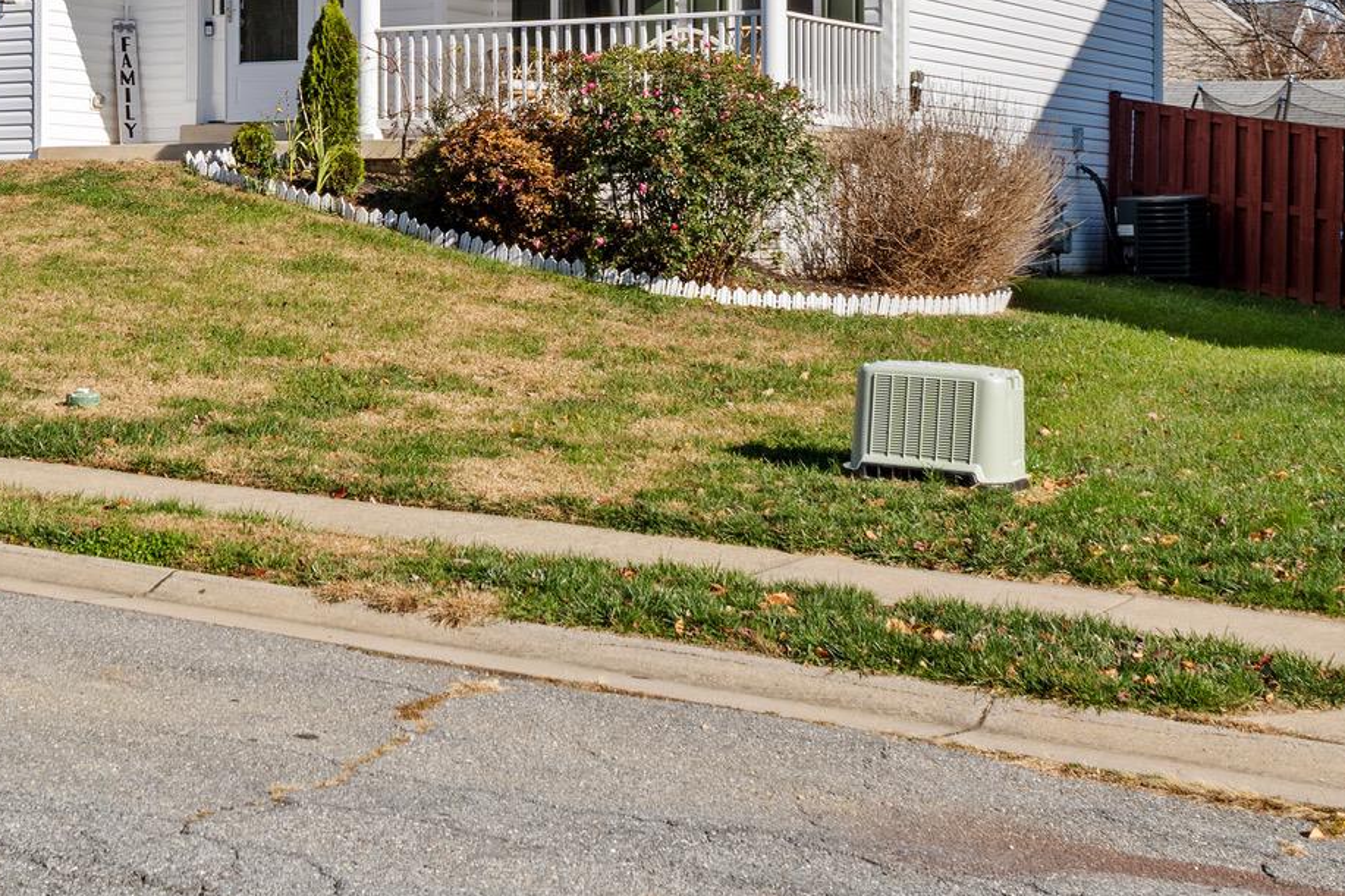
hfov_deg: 29.7
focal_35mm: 67
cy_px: -84
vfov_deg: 19.5
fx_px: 2503
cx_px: 381
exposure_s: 1/160
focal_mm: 20
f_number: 9
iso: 100
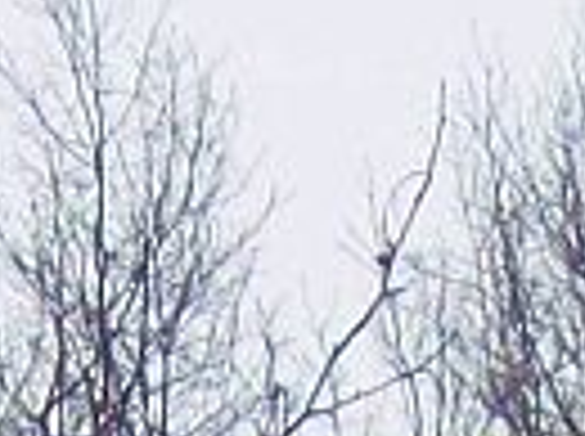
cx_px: -99
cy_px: 1697
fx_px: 11319
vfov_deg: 2.2
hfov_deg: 3.0
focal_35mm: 671
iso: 100
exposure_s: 1/280
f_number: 4.2
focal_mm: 14.1
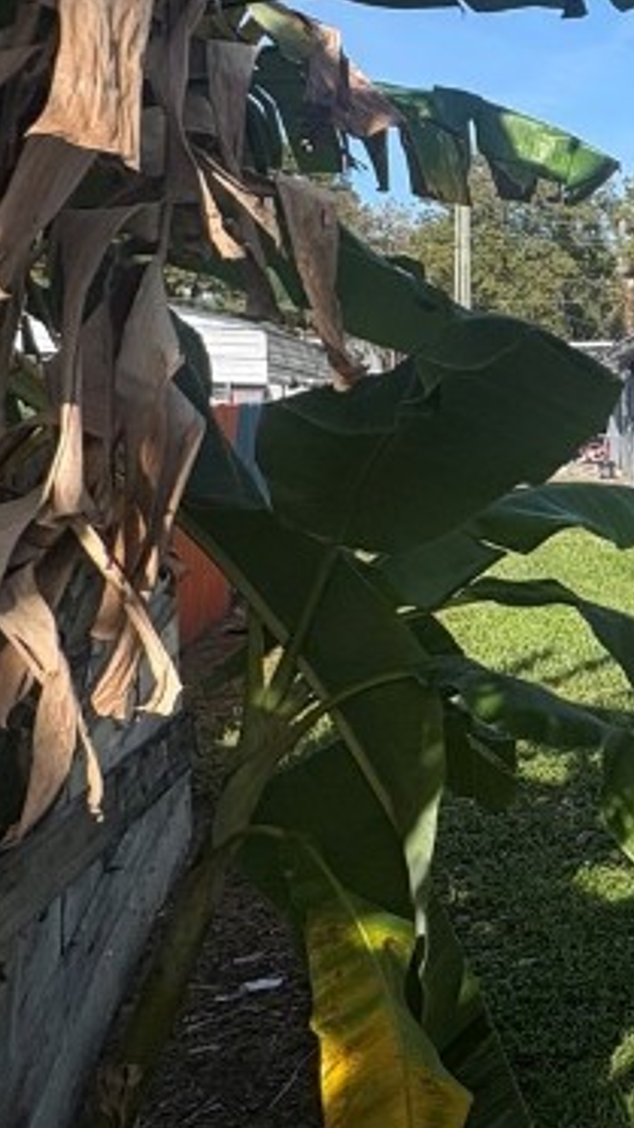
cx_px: 1292
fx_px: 1256
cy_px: 485
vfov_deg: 48.2
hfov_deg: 18.2
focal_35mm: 42
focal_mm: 2.22
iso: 50
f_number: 2.2
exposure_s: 1/1346
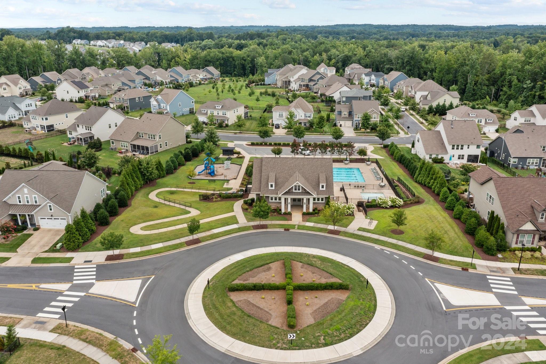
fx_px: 425
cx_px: 273
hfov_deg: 65.5
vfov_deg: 46.4
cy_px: 182
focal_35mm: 28
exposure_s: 1/400
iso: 100
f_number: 5.6
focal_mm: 10.26
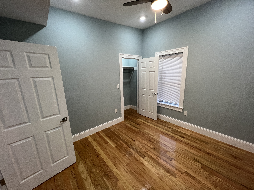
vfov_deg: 89.9
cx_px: 127
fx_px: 95
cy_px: 95
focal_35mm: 13
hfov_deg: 106.2
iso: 250
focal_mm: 1.57
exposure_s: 1/120
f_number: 1.8
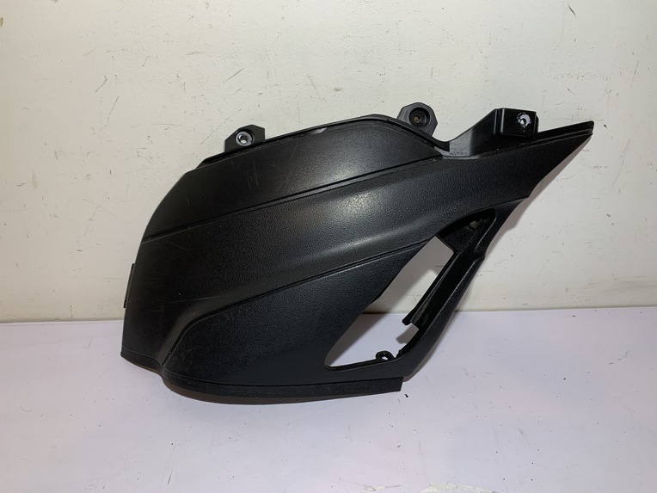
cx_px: 328
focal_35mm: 26
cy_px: 246
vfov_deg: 53.1
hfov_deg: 67.3
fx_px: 493
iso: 64
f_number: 1.8
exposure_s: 1/121
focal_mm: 4.25
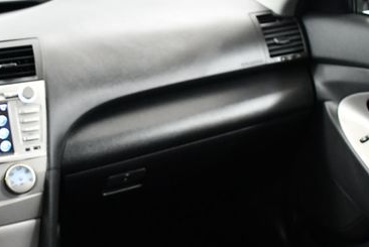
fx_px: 647
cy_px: 135
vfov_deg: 21.6
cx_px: 136
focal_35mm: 63
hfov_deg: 31.7
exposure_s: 1/60
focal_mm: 18
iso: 3200
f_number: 3.5
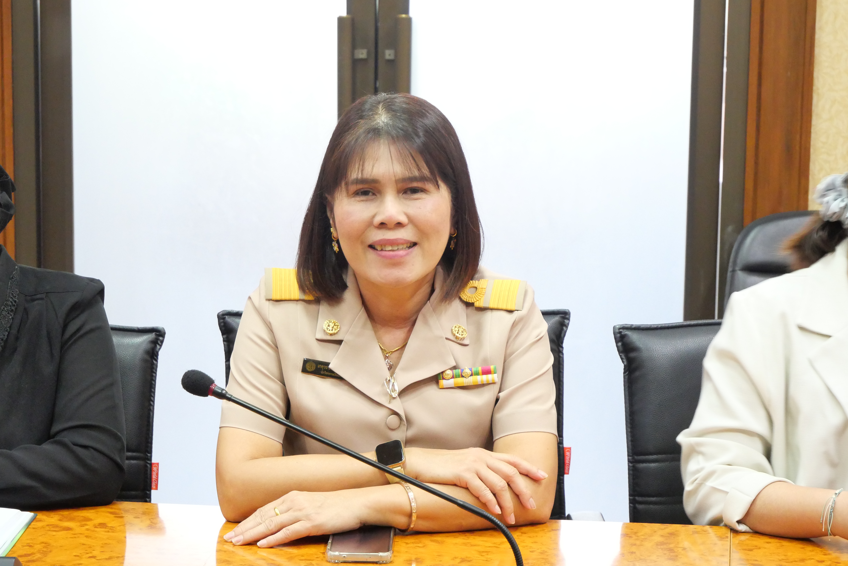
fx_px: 2428
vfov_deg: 13.3
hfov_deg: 19.8
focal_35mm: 103
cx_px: 424
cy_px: 283
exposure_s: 1/20
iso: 3200
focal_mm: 50
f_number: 6.3
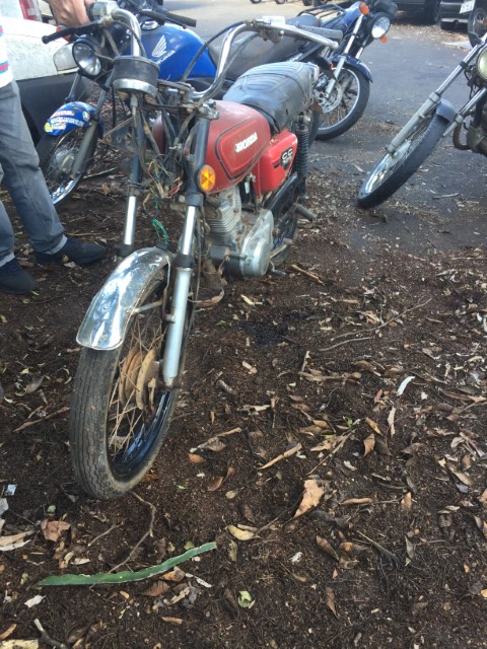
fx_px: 544
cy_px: 324
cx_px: 244
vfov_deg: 61.7
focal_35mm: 29
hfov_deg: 48.2
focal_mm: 4.15
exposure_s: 1/60
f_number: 2.2
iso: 32
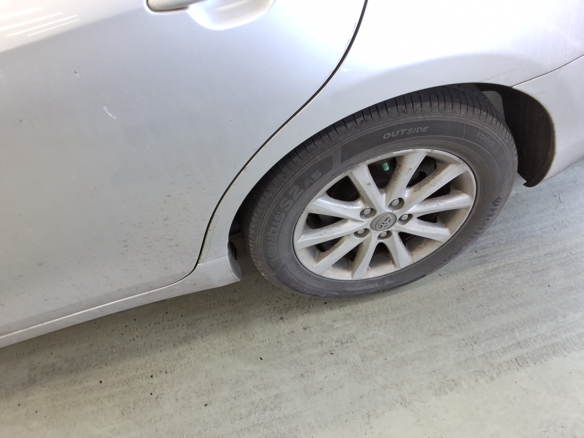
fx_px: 472
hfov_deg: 63.4
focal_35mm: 28
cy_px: 219
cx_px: 292
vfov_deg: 49.7
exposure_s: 1/40
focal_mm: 2.91
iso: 43
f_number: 1.9
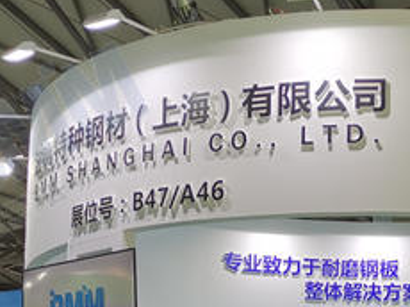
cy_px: 373
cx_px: 326
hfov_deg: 20.7
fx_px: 1112
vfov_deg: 15.1
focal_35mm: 94
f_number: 1.8
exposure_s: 1/114
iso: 50
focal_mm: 5.58
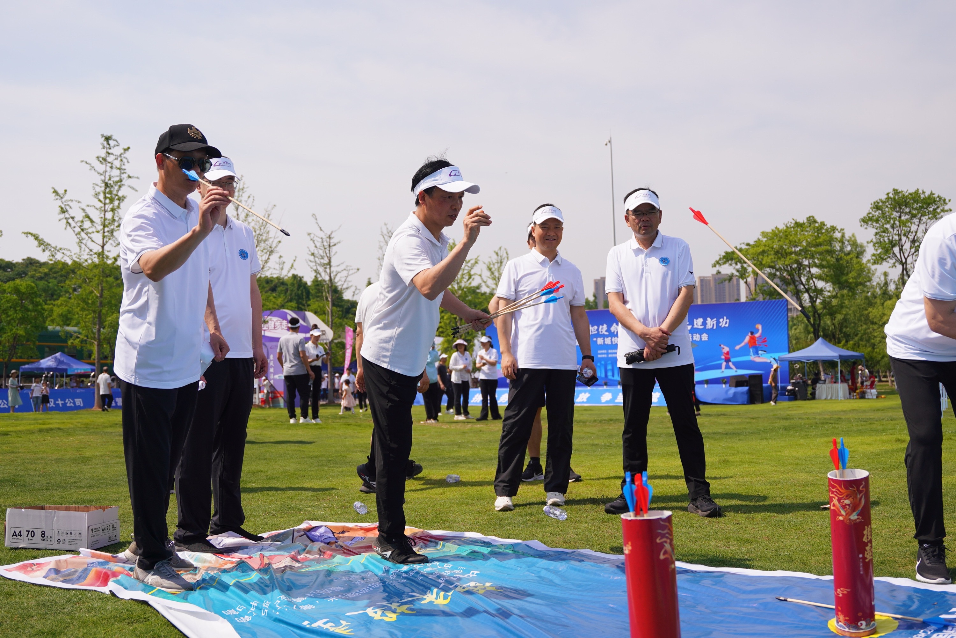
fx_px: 956
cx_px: 478
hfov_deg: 53.1
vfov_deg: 36.9
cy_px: 319
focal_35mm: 36
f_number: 2.8
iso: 100
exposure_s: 1/2500
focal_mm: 24
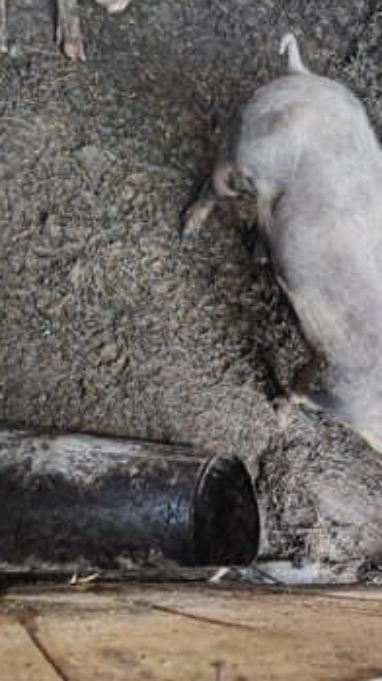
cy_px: 382
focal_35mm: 30
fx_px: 541
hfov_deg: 38.7
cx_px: 238
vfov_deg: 64.1
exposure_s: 1/100
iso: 1666
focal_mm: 5.25
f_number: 1.75
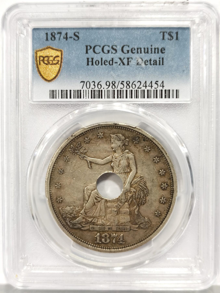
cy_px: 146
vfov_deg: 35.5
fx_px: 457
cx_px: 110
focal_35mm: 54
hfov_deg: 27.1
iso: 160
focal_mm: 5.56
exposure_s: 1/100
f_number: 16
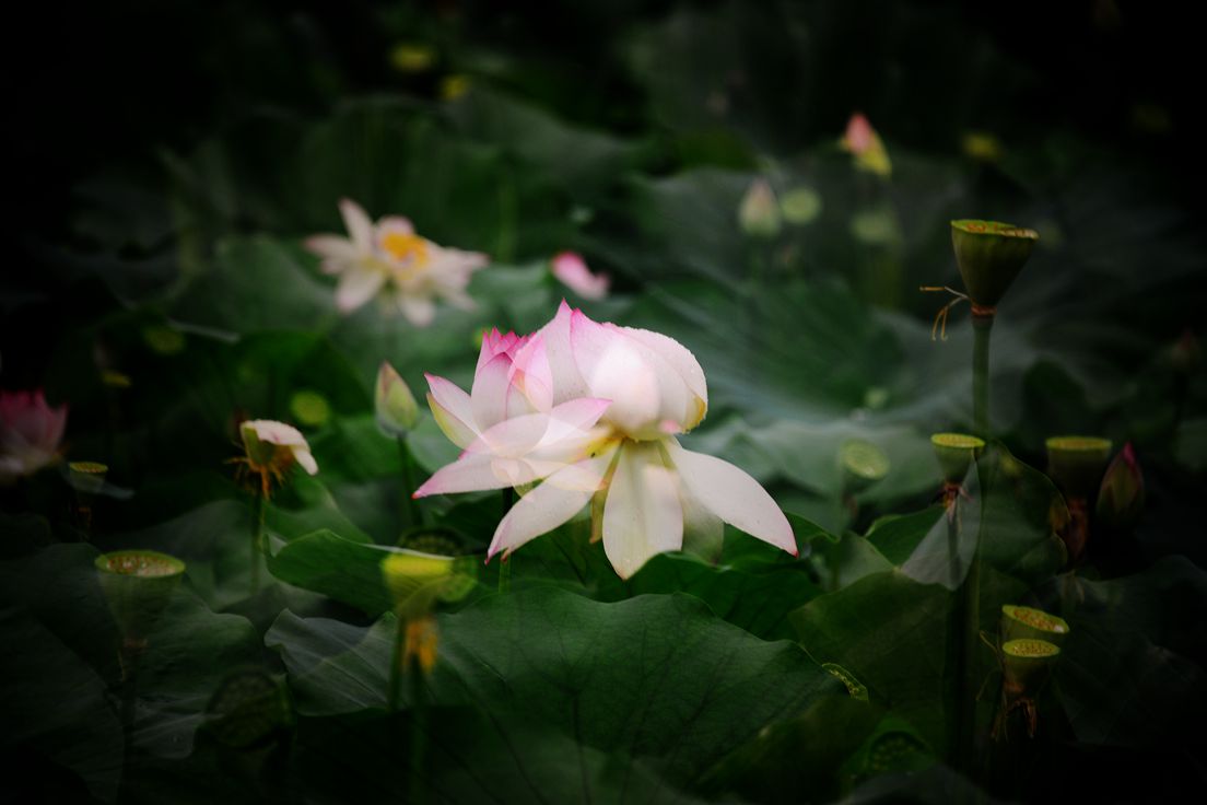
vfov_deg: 4.6
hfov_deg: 6.9
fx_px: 10058
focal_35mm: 300
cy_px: 402
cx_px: 604
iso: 450
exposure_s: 1/125
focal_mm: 300
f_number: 5.6
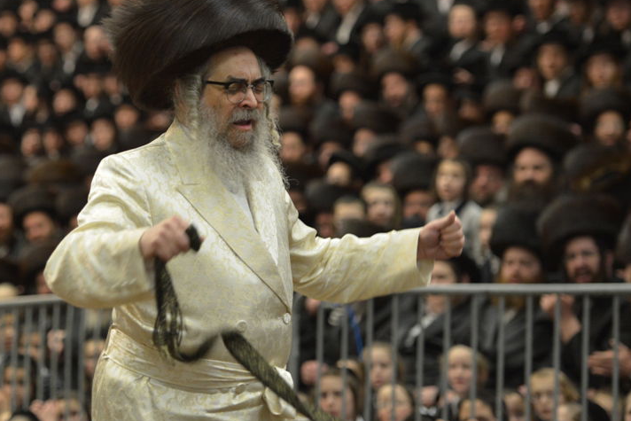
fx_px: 2647
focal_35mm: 151
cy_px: 148
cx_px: 179
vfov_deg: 9.1
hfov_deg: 13.6
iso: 2200
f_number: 2.8
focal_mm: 105
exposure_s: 1/200
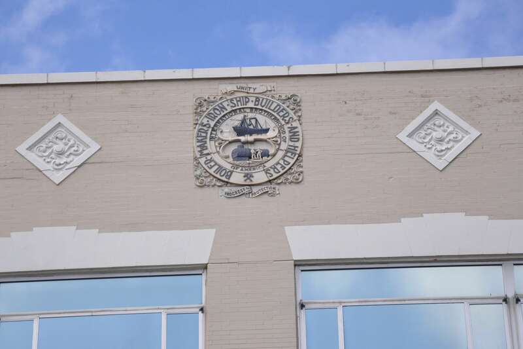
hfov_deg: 15.2
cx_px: 262
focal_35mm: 135
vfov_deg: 10.2
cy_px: 174
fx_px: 1961
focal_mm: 90
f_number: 7.1
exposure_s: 1/800
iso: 200
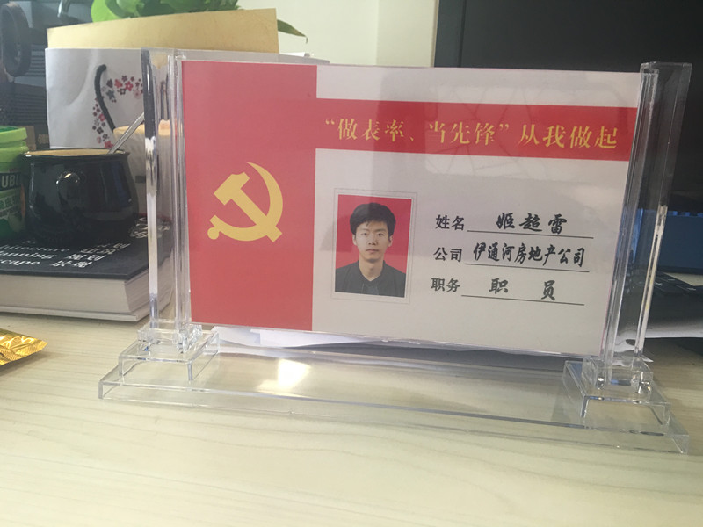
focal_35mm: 29
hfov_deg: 61.7
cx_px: 352
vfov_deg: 48.2
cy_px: 264
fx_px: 589
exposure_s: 1/17
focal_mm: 4.15
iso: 40
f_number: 2.2
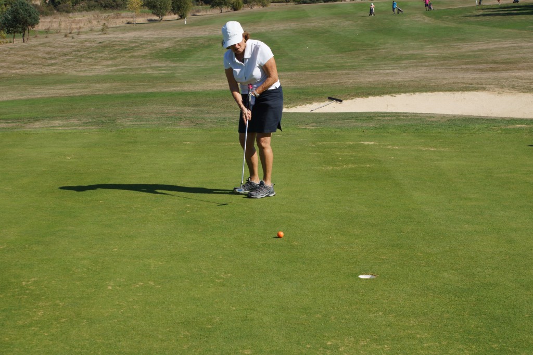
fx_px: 1110
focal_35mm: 75
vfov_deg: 18.2
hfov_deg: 27.0
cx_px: 266
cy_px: 178
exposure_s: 1/320
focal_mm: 50
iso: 100
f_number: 8
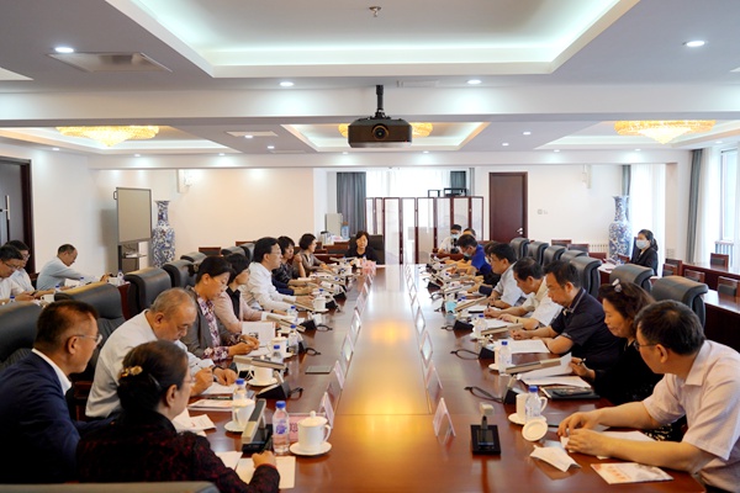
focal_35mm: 31
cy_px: 246
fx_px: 637
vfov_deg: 42.3
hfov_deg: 60.3
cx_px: 370
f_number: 4
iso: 800
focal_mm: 31
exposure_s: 1/160
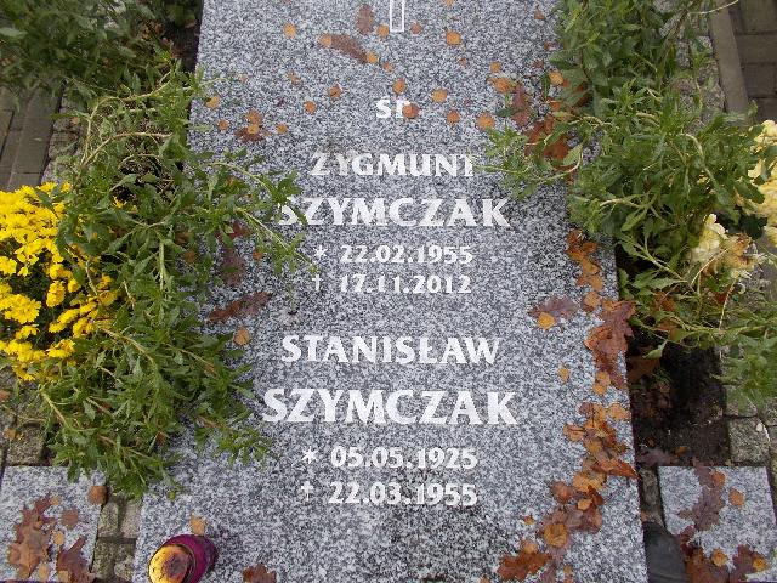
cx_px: 388
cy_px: 292
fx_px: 584
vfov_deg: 53.1
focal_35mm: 26
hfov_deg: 67.3
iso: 80
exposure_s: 1/100
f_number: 3.2
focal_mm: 4.6
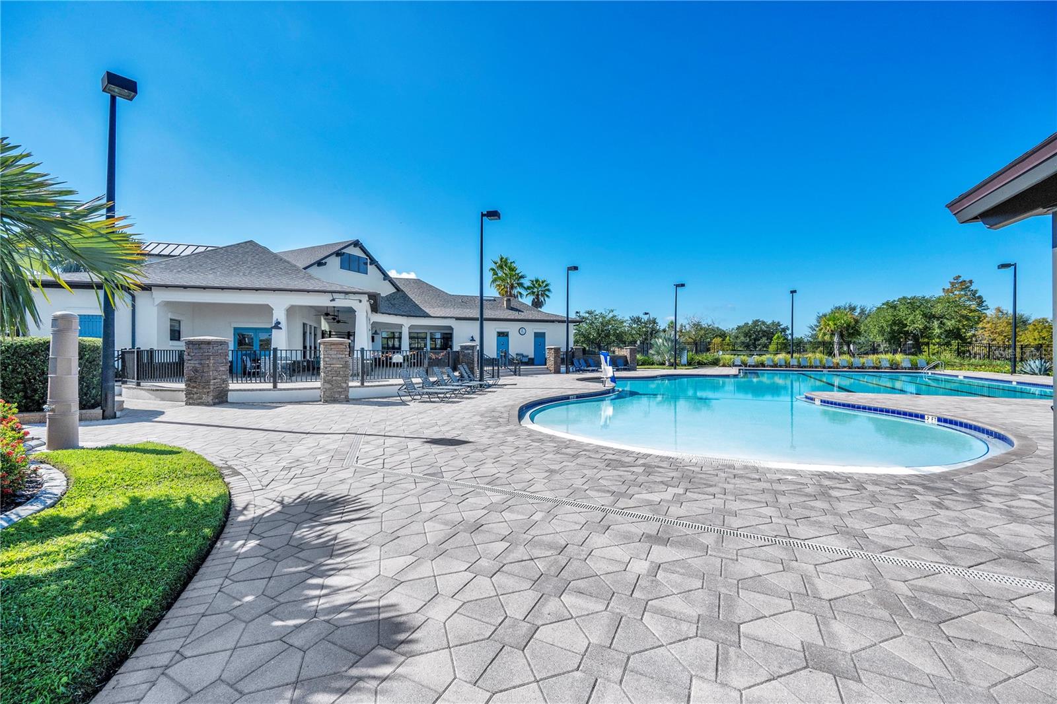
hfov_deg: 104.3
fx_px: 411
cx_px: 528
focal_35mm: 14
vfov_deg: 81.2
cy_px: 352
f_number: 6.3
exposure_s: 1/2500
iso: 320
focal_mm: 14
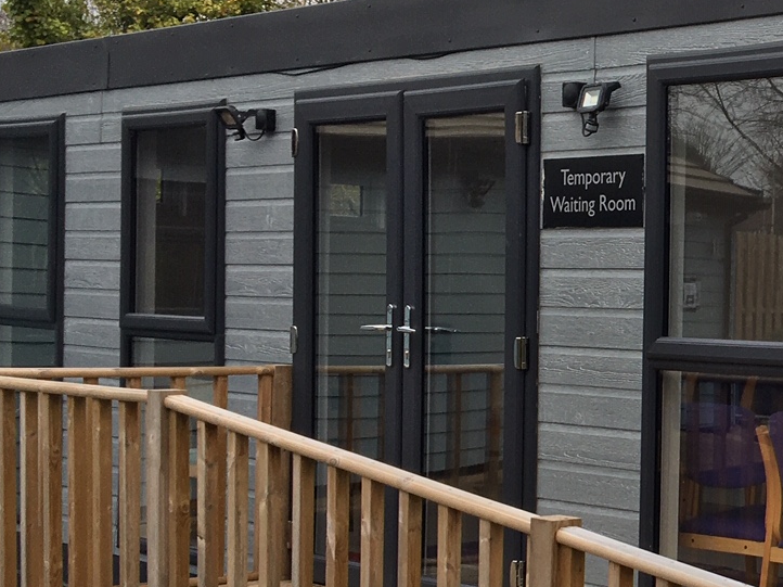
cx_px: 936
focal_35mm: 81
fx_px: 1832
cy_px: 377
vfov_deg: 18.2
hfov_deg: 22.3
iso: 25
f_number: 2.2
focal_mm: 4.15
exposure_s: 1/238
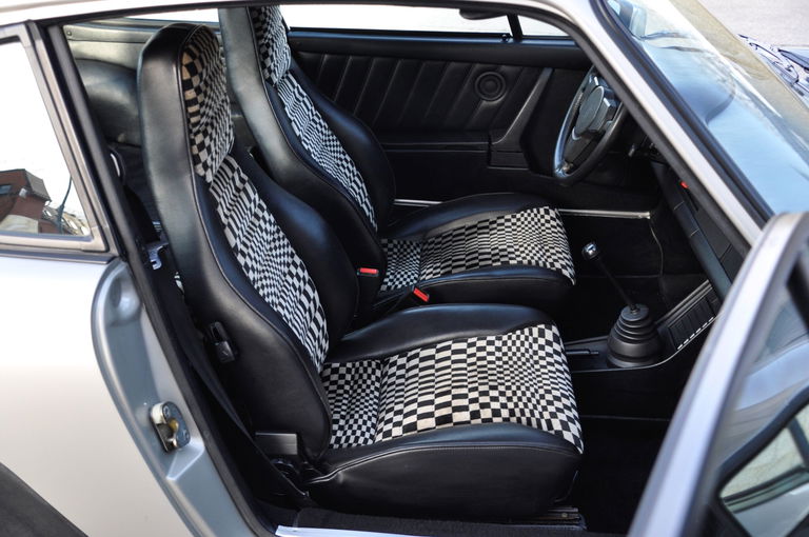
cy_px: 268
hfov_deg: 49.6
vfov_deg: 34.1
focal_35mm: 39
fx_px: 875
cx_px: 404
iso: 500
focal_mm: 26
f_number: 4
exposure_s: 1/80
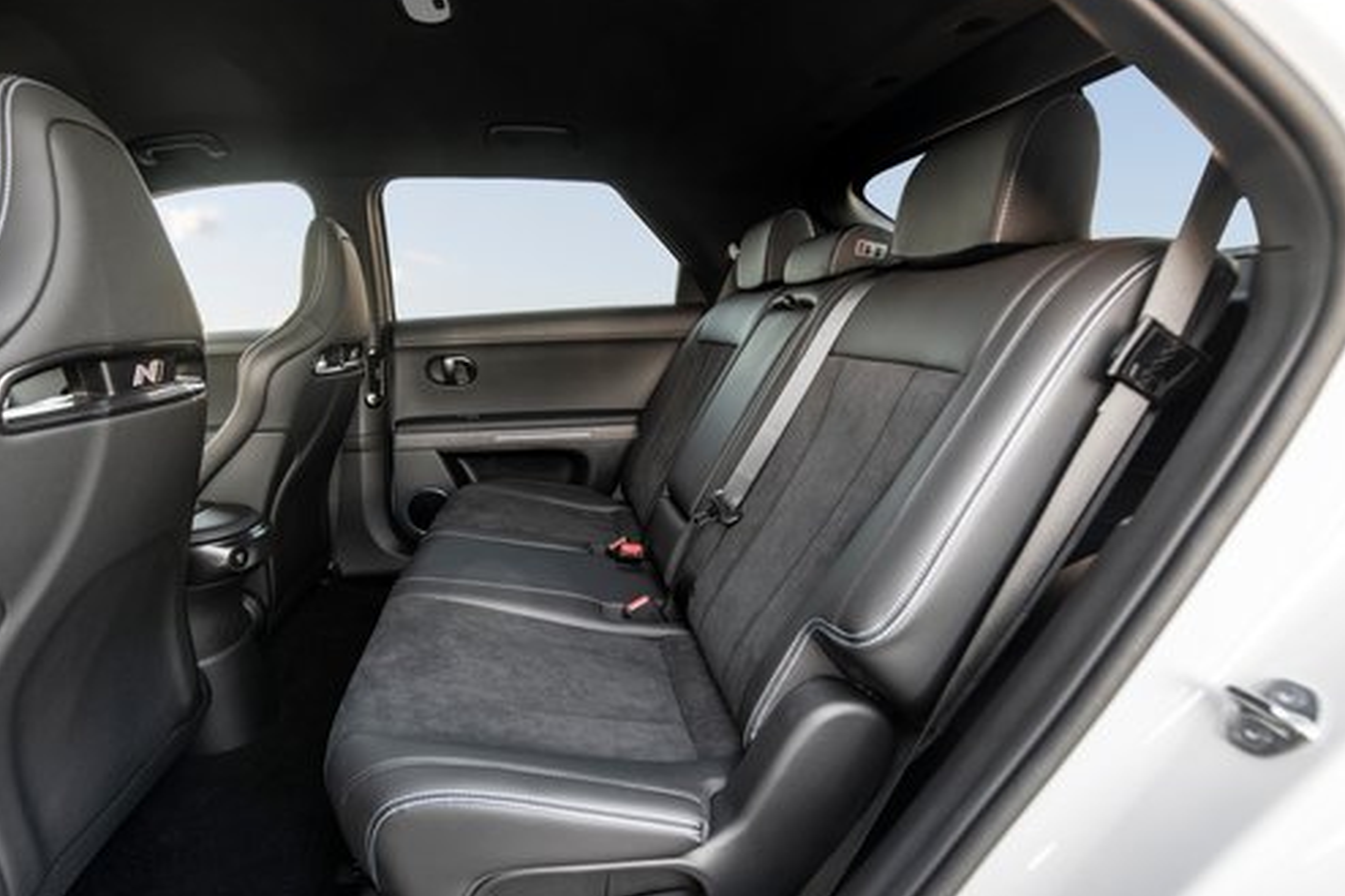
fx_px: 635
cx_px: 577
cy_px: 504
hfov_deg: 92.7
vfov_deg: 70.1
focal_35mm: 17
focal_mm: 14
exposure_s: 1/40
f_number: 4
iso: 200
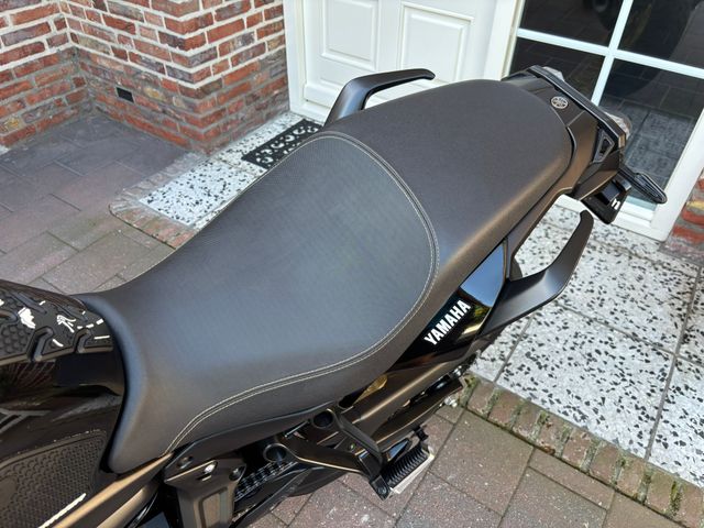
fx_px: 529
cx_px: 352
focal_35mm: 26
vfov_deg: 53.1
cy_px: 264
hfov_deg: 67.3
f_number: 1.6
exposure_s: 1/121
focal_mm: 5.96
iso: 80
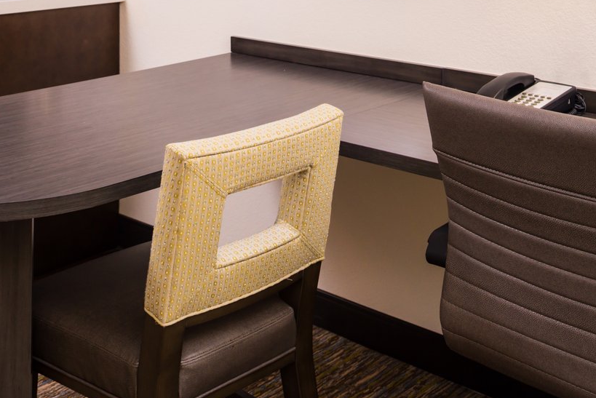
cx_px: 196
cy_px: 114
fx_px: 994
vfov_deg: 22.5
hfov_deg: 33.1
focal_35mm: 60
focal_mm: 24
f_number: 5.6
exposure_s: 1/125
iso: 100
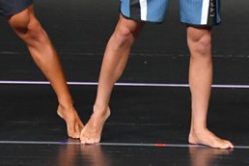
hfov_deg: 2.2
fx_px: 6543
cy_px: -59
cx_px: -33
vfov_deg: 1.5
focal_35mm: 946
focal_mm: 210
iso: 4000
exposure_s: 1/400
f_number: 5.6
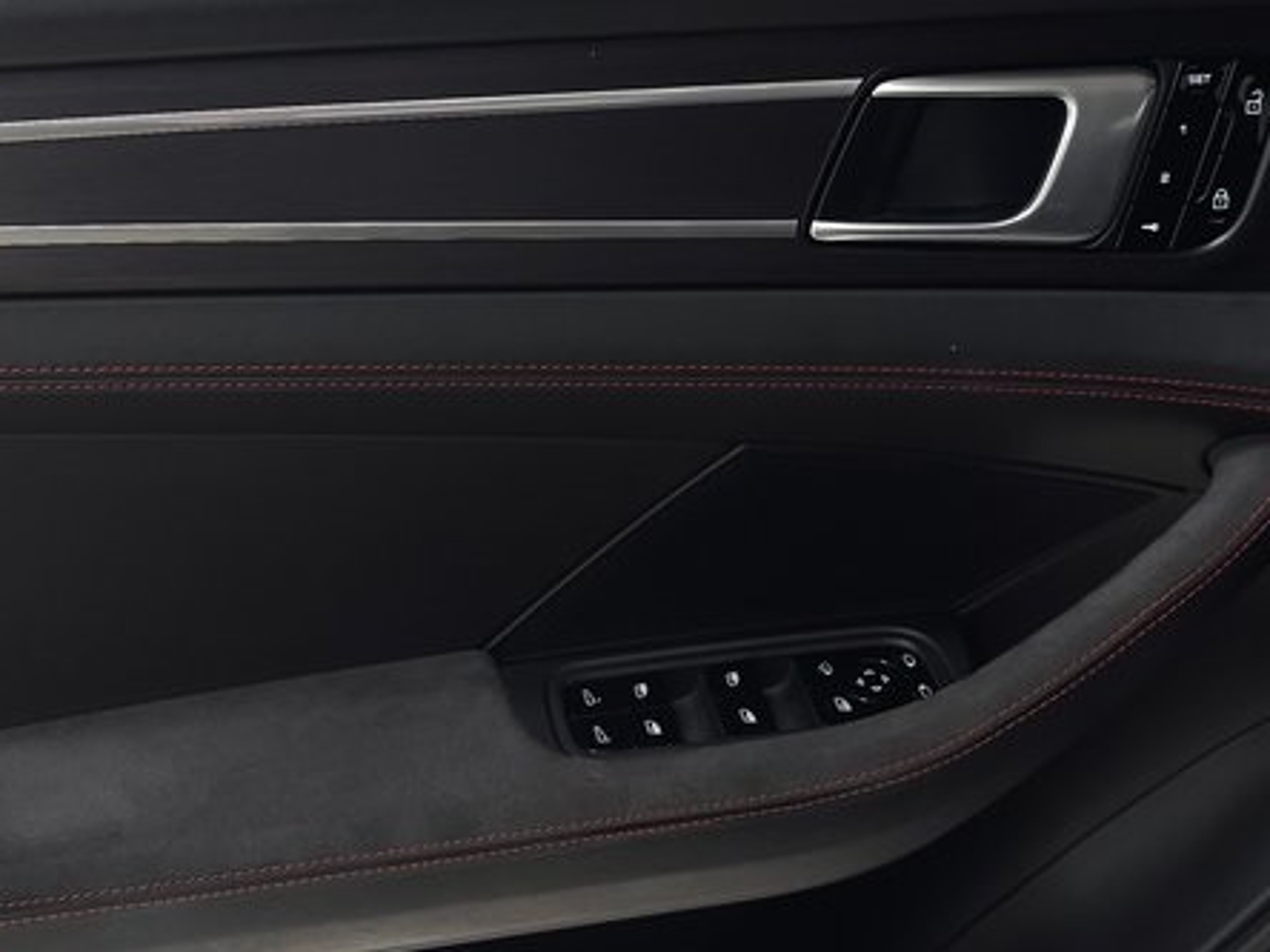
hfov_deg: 36.2
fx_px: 1944
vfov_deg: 27.5
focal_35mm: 53
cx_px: 606
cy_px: 497
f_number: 1.7
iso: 100
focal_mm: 6.3
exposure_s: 1/60
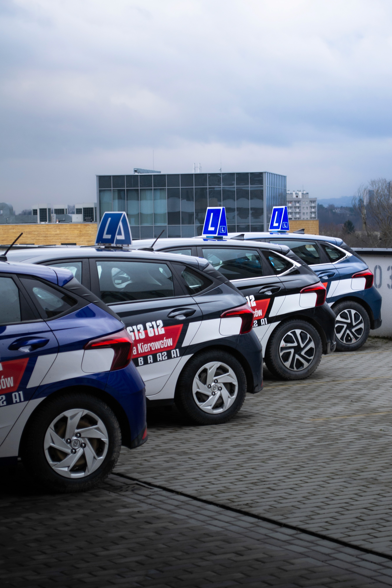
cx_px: 219
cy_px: 318
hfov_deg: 14.5
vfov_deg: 21.5
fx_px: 1545
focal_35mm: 95
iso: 400
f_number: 5.6
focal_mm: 55
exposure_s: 1/25
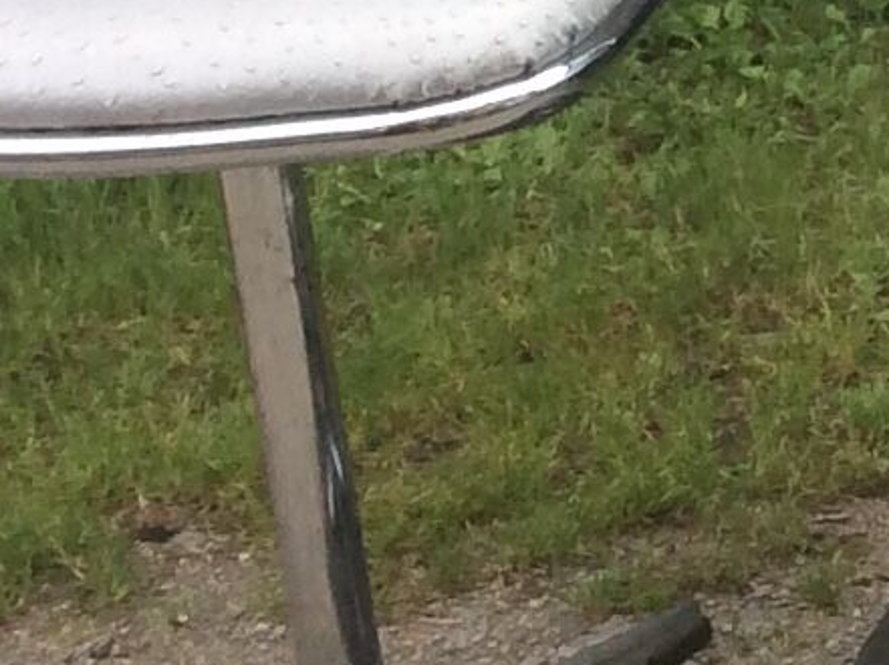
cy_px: -288
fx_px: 4824
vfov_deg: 7.8
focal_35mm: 188
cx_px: 2080
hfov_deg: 9.5
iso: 32
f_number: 2.4
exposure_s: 1/159
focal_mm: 3.3
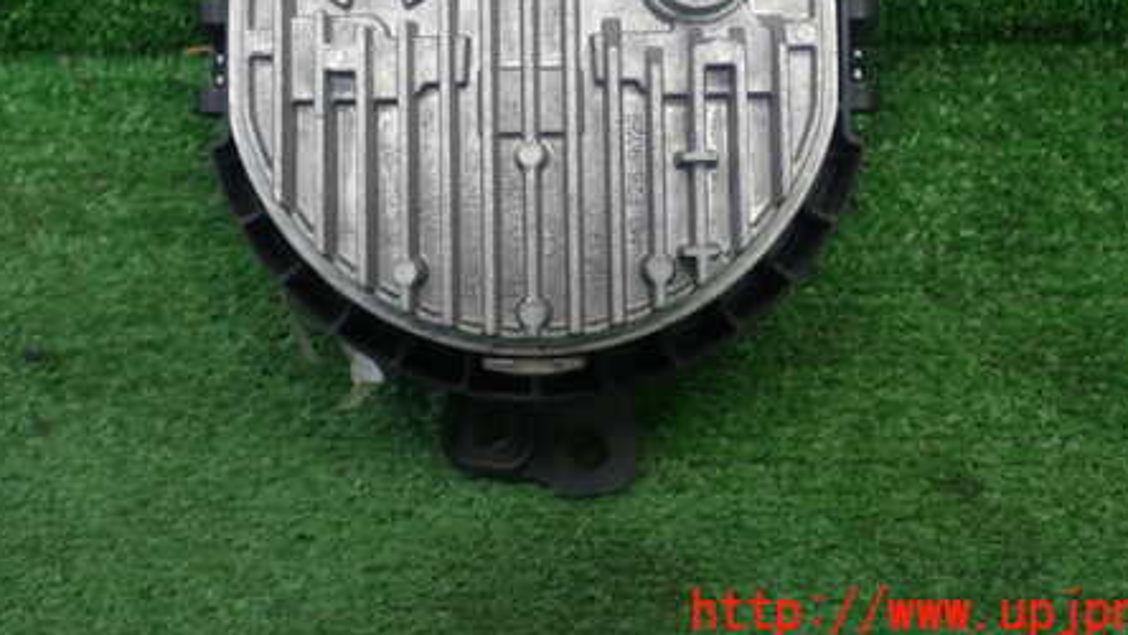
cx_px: 503
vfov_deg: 21.0
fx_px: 1675
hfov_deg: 37.2
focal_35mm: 56
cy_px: 74
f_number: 2.7
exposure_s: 1/50
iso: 200
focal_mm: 6.83
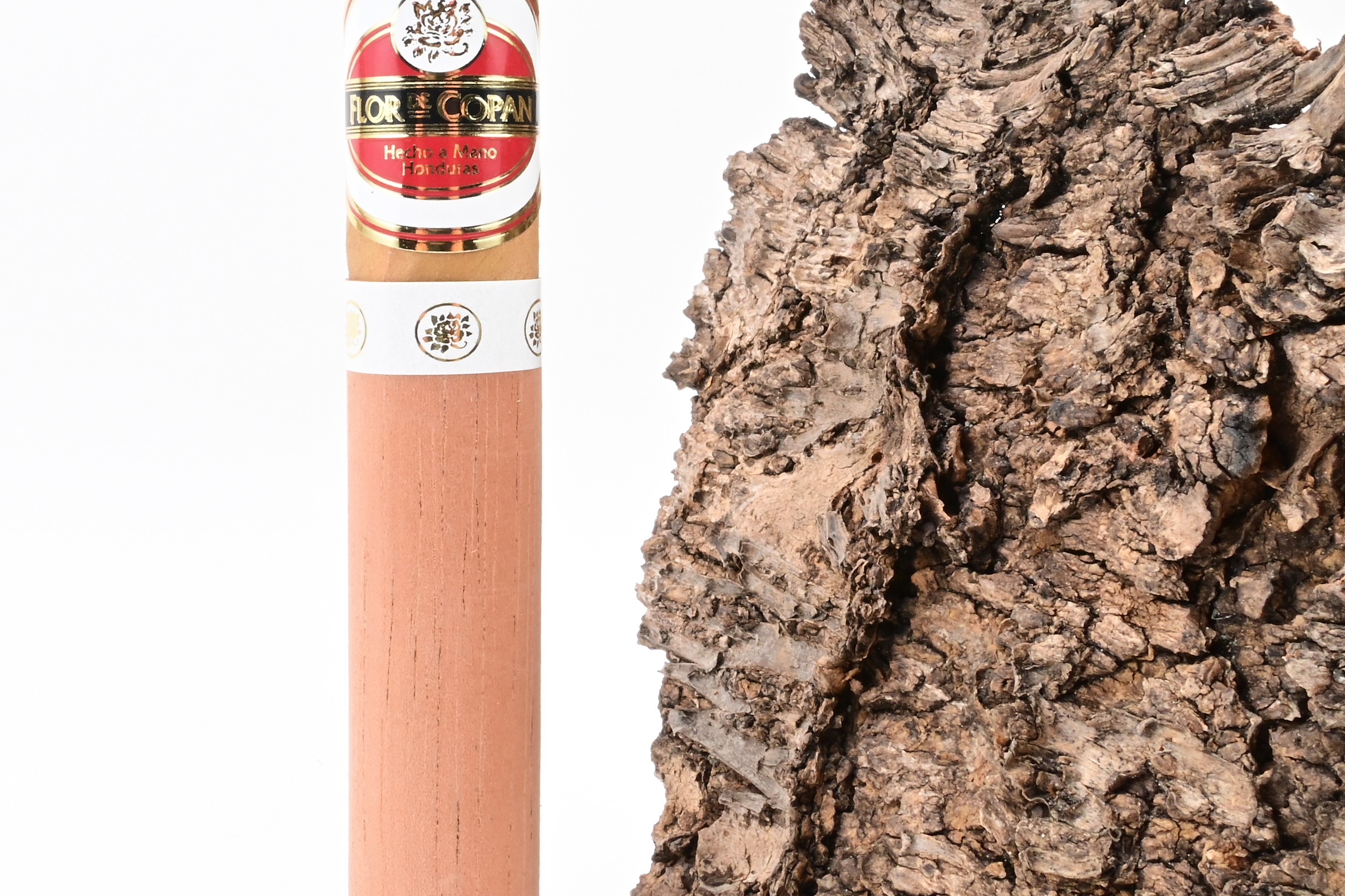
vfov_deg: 23.7
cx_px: 453
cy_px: 355
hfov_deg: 34.7
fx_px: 2129
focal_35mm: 57
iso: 500
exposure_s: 1/13
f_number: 22
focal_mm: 22
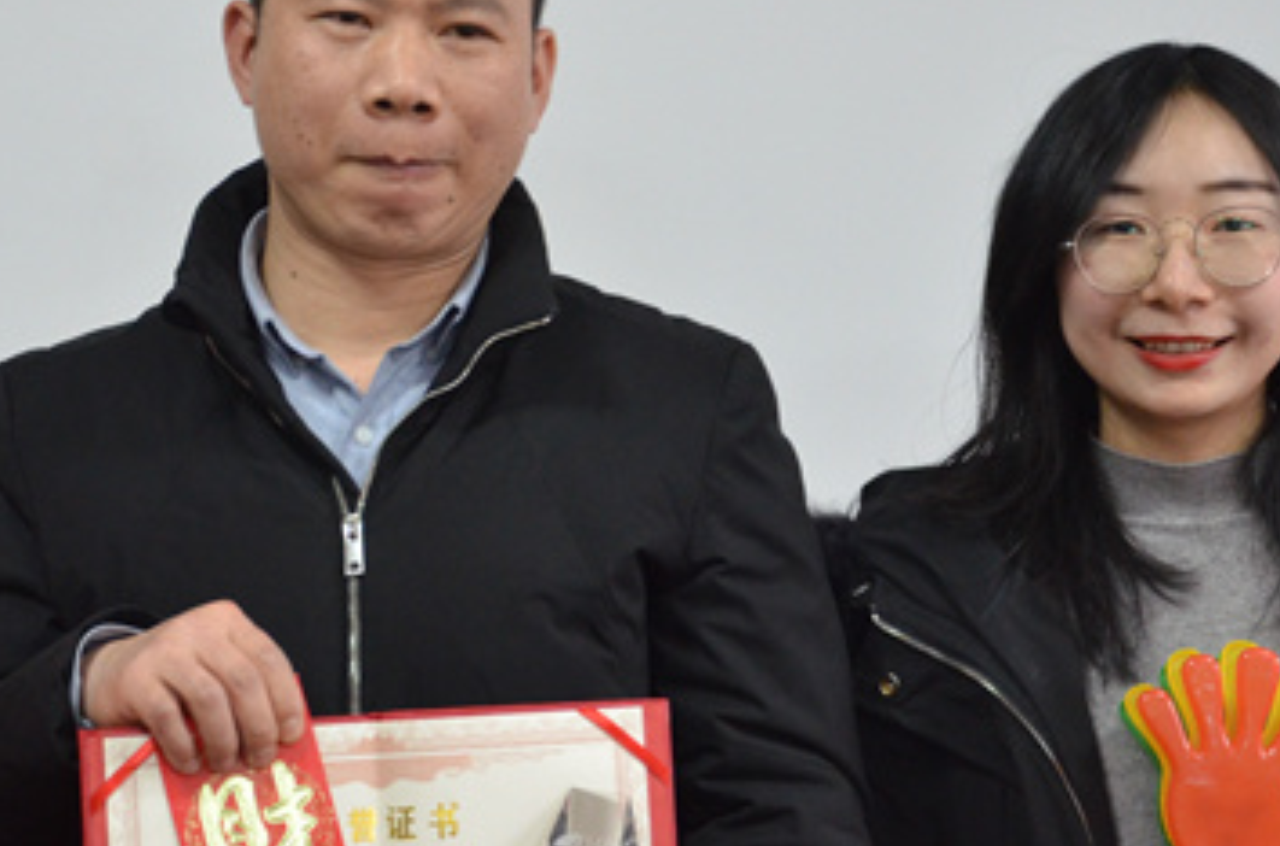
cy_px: 296
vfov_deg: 10.7
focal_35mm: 127
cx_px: 452
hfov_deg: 16.1
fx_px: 4503
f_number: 4.5
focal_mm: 40
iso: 1600
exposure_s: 1/25
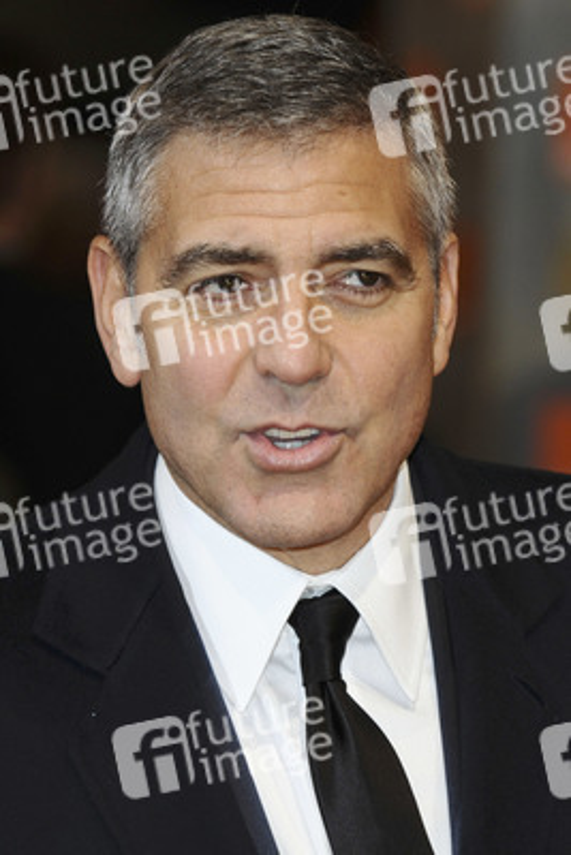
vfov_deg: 9.5
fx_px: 5170
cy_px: 428
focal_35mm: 218
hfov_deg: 6.3
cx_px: 286
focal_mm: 145
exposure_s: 1/200
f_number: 4.5
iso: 320
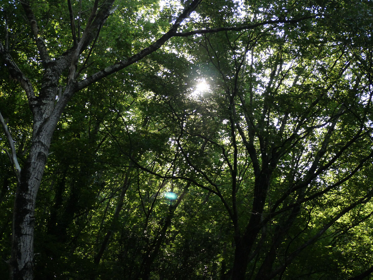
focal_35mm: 80
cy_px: 140
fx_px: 862
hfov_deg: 24.4
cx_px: 186
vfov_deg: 18.4
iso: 2000
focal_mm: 40
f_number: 4
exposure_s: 1/640
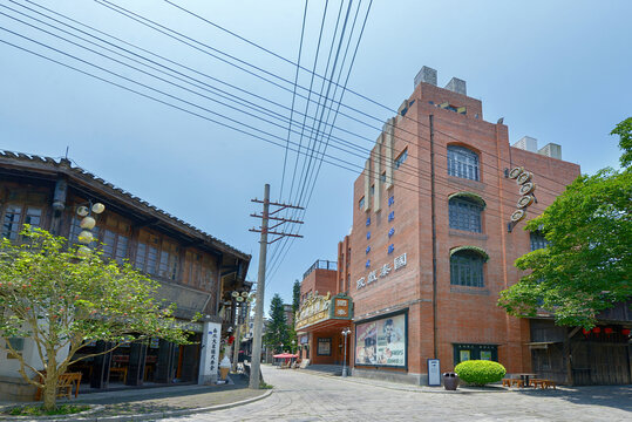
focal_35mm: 15
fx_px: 263
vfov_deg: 77.4
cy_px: 211
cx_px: 316
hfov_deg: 100.4
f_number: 8
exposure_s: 1/350
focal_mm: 15
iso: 200
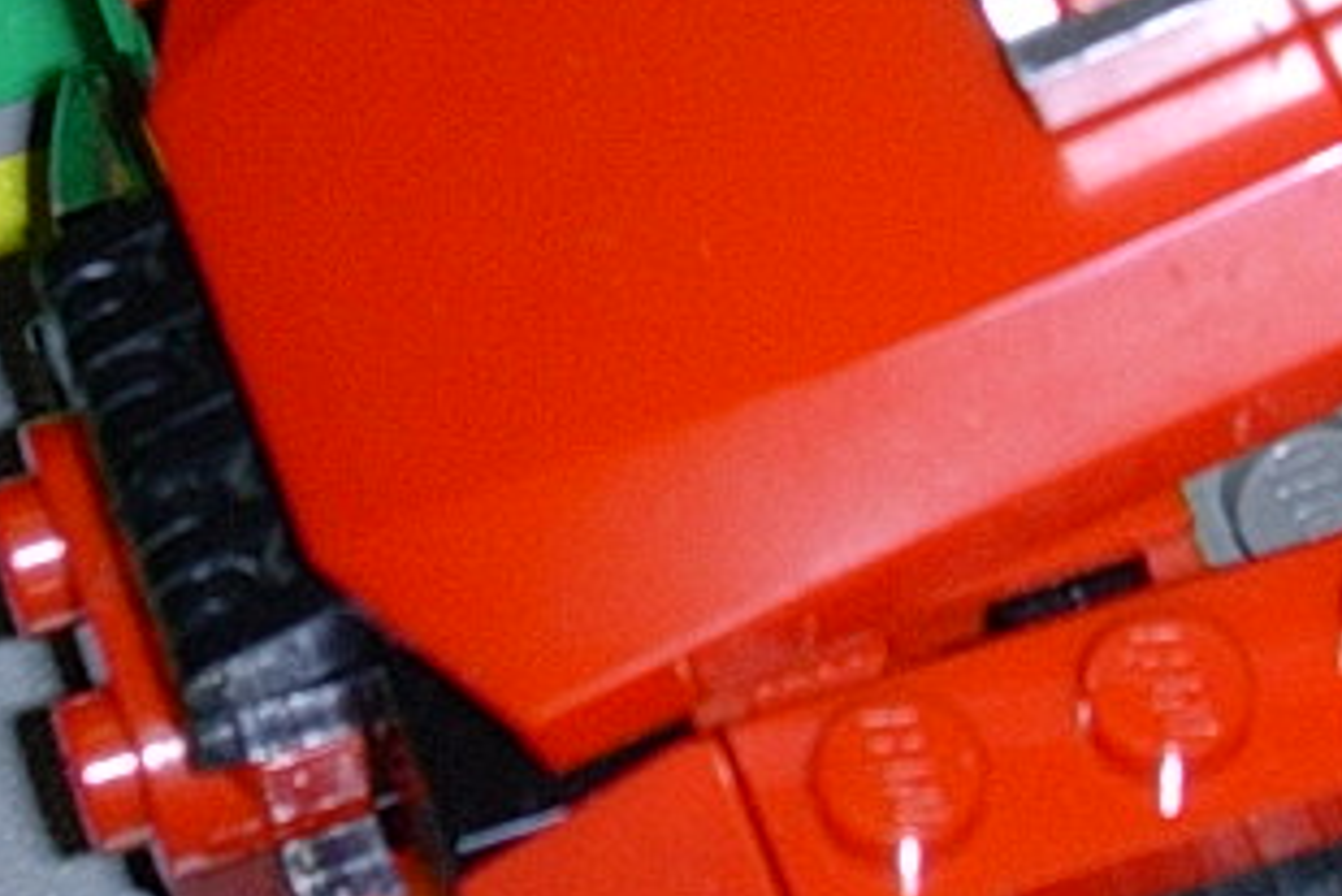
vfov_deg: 6.7
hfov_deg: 9.9
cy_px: 216
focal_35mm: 206
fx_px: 7682
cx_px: 1333
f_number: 3.4
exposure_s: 1/64
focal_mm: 9
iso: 70
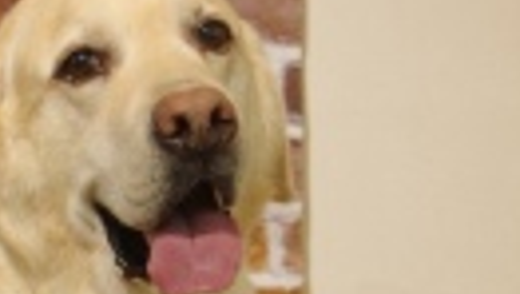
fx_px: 2829
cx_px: 40
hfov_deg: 10.4
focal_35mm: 205
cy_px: 338
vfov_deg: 5.9
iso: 500
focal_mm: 43
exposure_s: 1/160
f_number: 3.5
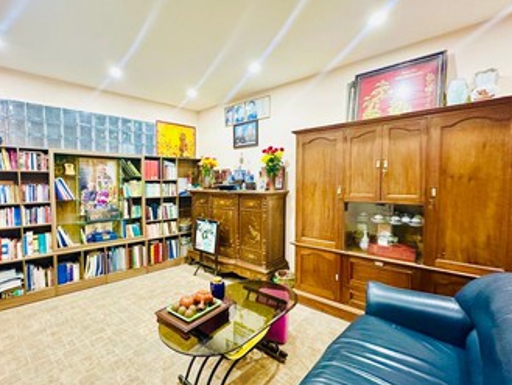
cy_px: 196
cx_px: 213
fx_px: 252
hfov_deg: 90.2
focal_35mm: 17
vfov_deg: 74.8
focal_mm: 2.22
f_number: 2.2
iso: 500
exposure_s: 1/50
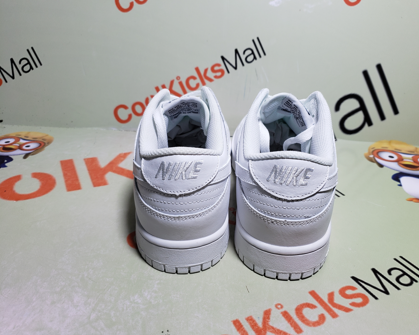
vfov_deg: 51.5
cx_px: 228
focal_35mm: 28
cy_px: 169
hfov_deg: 62.1
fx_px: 347
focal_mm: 4.3
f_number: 1.5
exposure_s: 1/402
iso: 50
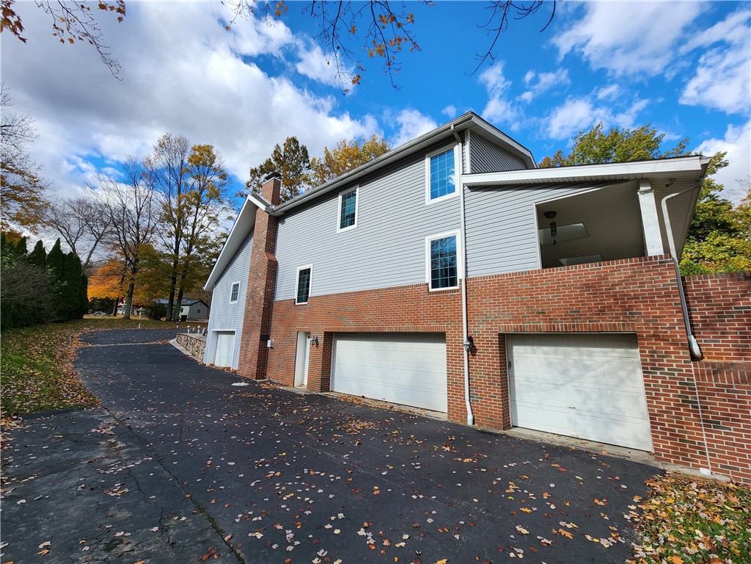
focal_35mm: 13
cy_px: 282
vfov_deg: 89.9
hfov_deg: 106.2
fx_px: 282
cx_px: 376
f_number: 2.2
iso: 50
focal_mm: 2.2
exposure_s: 1/1160
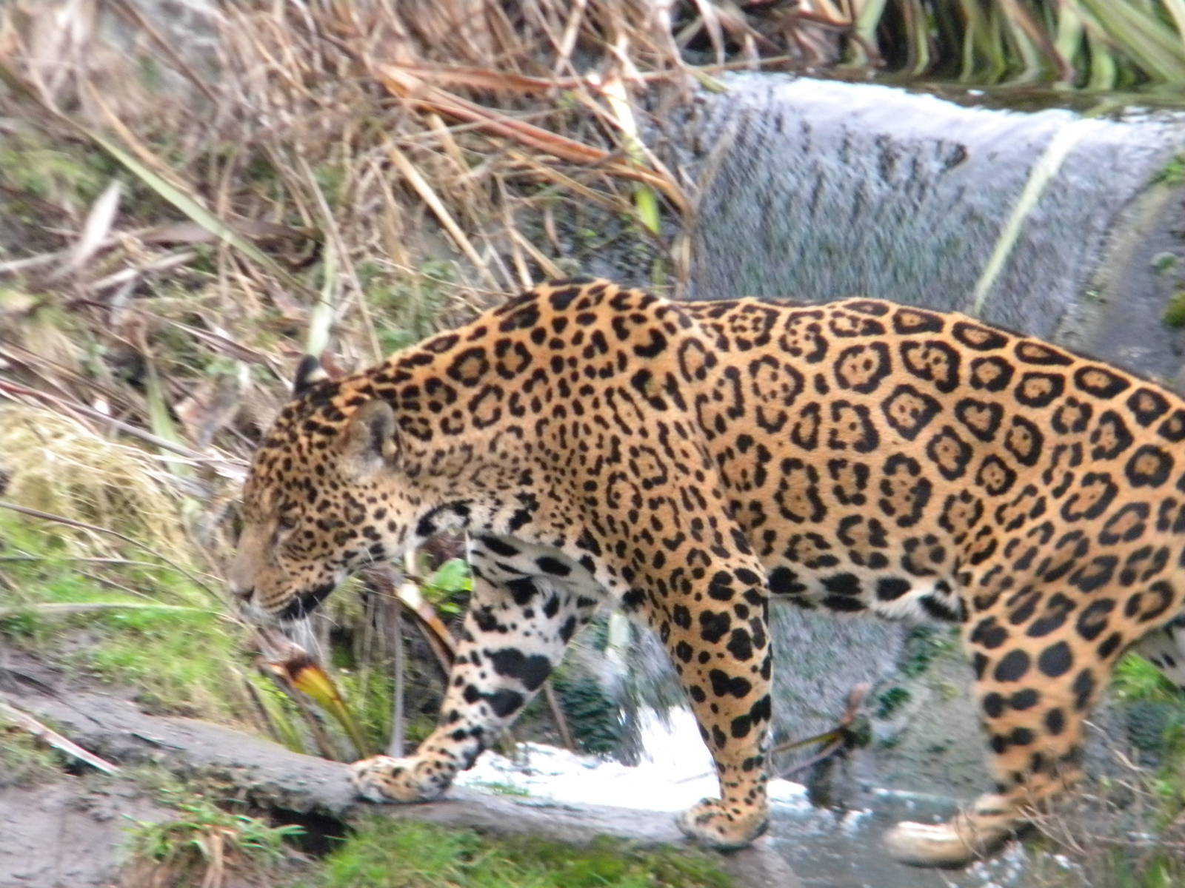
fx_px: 11468
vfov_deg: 4.4
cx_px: 592
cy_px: 444
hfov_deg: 5.9
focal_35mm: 335
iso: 800
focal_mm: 60.7
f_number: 5.4
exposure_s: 1/103
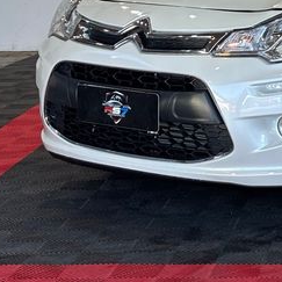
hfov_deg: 11.0
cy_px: -23
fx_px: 1410
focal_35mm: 153
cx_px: 402
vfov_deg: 11.3
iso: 32
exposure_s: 1/236
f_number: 1.6
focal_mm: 5.96
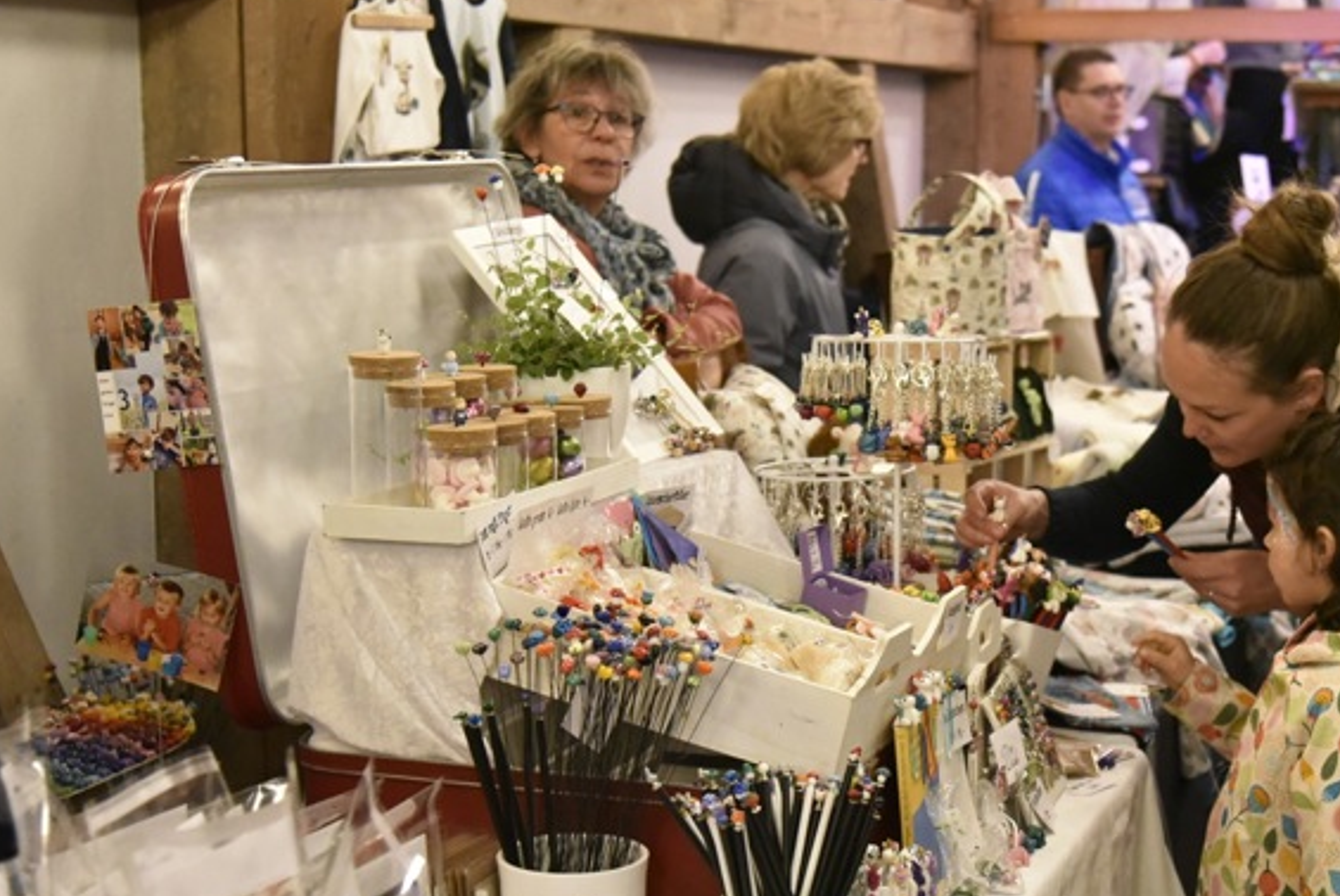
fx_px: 2496
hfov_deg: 29.9
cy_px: 570
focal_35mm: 67
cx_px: 842
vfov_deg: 20.3
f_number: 4
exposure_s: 1/80
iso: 8000
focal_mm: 44
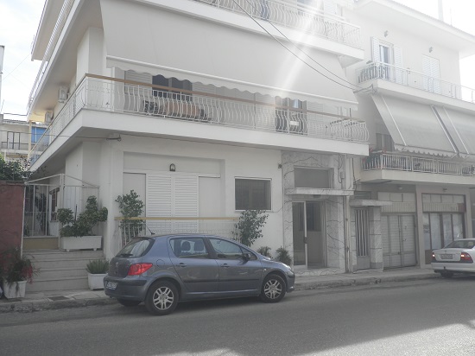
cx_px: 238
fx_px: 439
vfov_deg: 44.1
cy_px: 178
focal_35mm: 32
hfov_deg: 56.8
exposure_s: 1/250
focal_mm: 5.9
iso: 64
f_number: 3.7
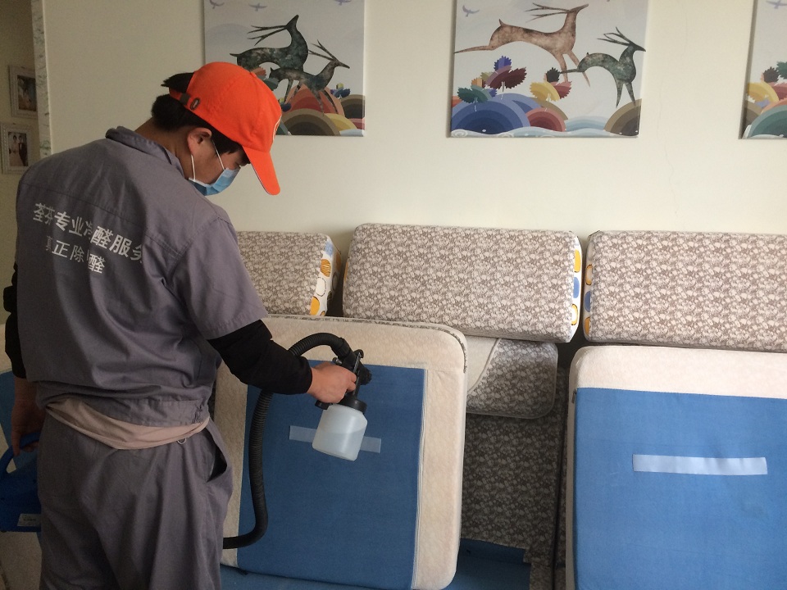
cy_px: 295
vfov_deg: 48.2
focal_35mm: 29
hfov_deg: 61.7
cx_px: 394
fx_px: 659
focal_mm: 4.15
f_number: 2.2
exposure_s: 1/33
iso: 100
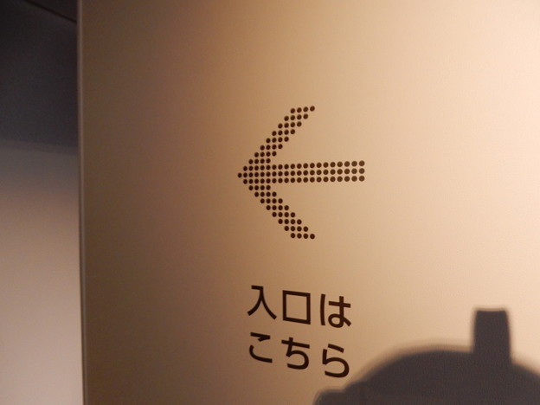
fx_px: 390
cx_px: 270
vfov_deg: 54.9
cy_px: 202
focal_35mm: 25
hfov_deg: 69.4
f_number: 4
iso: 450
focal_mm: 4.5
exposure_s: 1/8
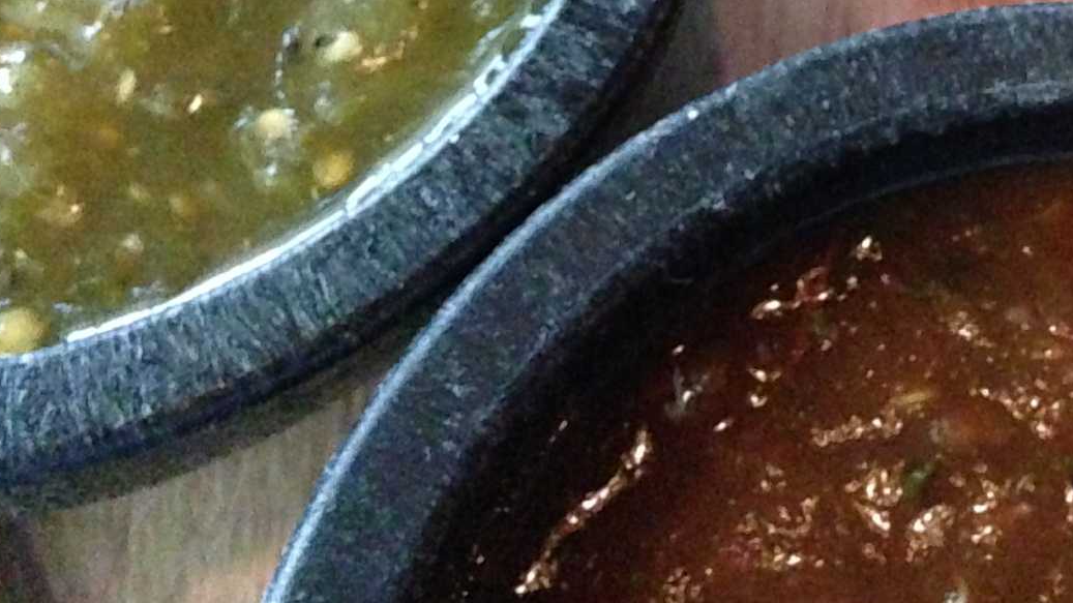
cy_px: -150
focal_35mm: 71
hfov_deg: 28.5
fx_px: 2020
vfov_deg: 16.2
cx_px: 978
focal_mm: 4.12
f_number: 2.4
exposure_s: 1/15
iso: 1600
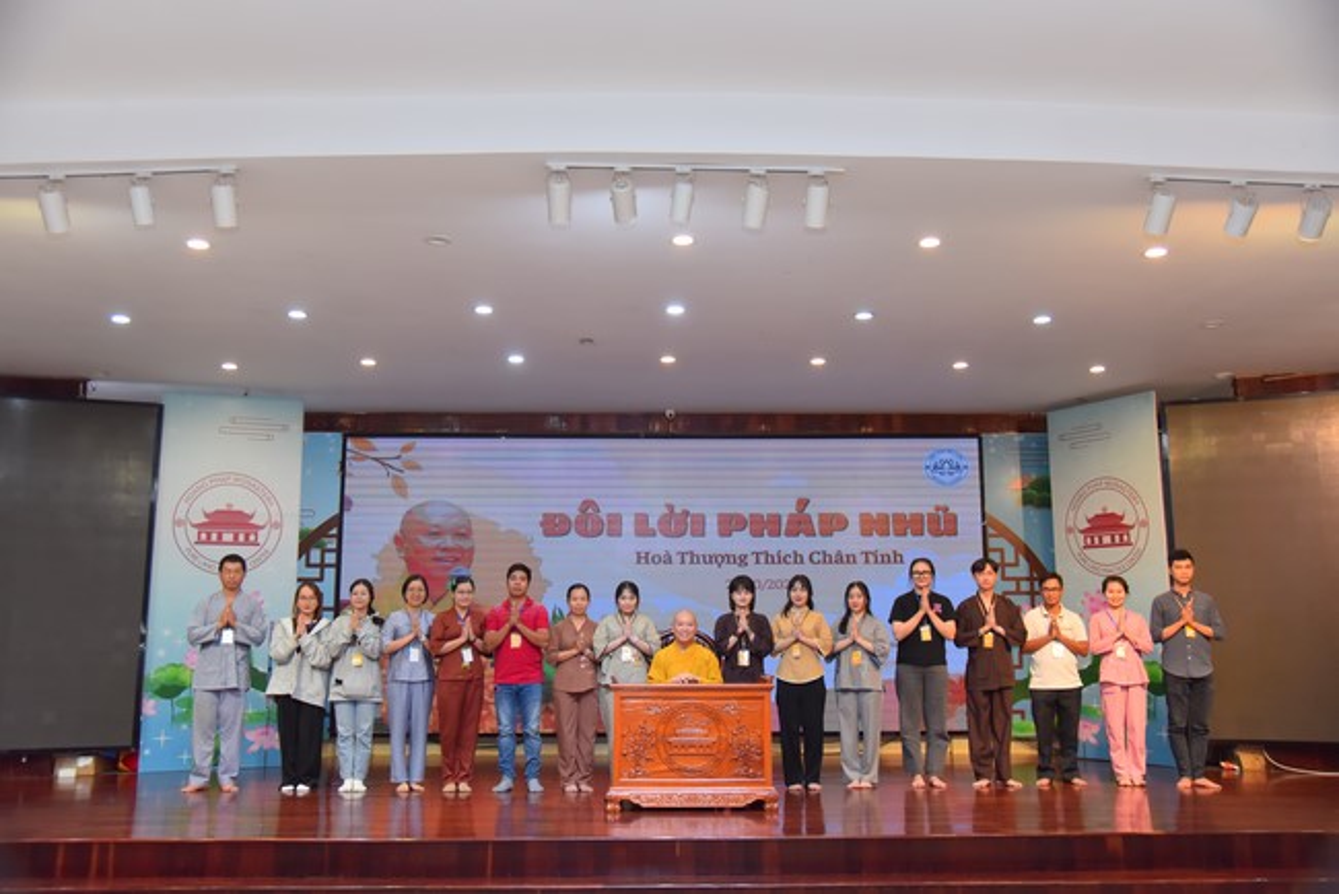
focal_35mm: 34
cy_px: 447
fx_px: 1265
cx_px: 670
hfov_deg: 55.8
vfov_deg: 38.9
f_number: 4.5
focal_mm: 34
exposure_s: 1/160
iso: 1250
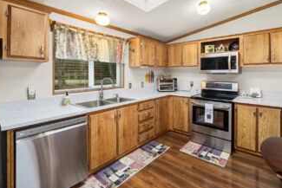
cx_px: 166
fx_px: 125
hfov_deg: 95.7
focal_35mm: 16
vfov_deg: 73.4
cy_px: 81
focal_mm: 13
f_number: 7.1
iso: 500
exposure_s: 1/30
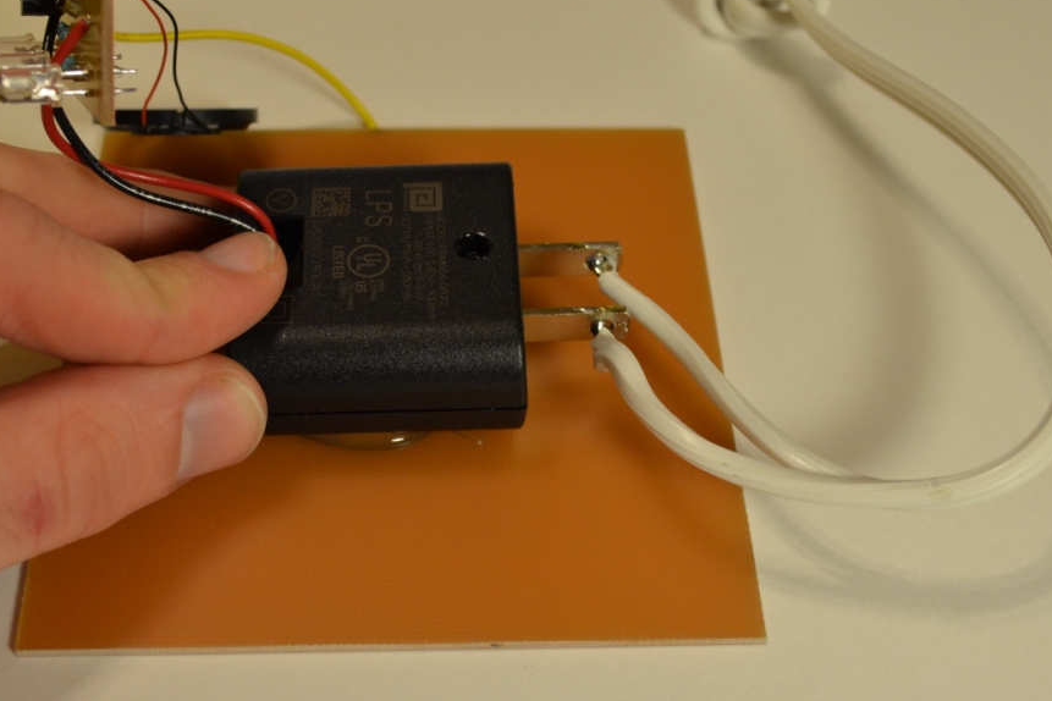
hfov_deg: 35.0
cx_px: 501
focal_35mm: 57
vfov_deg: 23.8
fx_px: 1666
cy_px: 327
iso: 800
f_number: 7.1
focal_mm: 32
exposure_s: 1/30
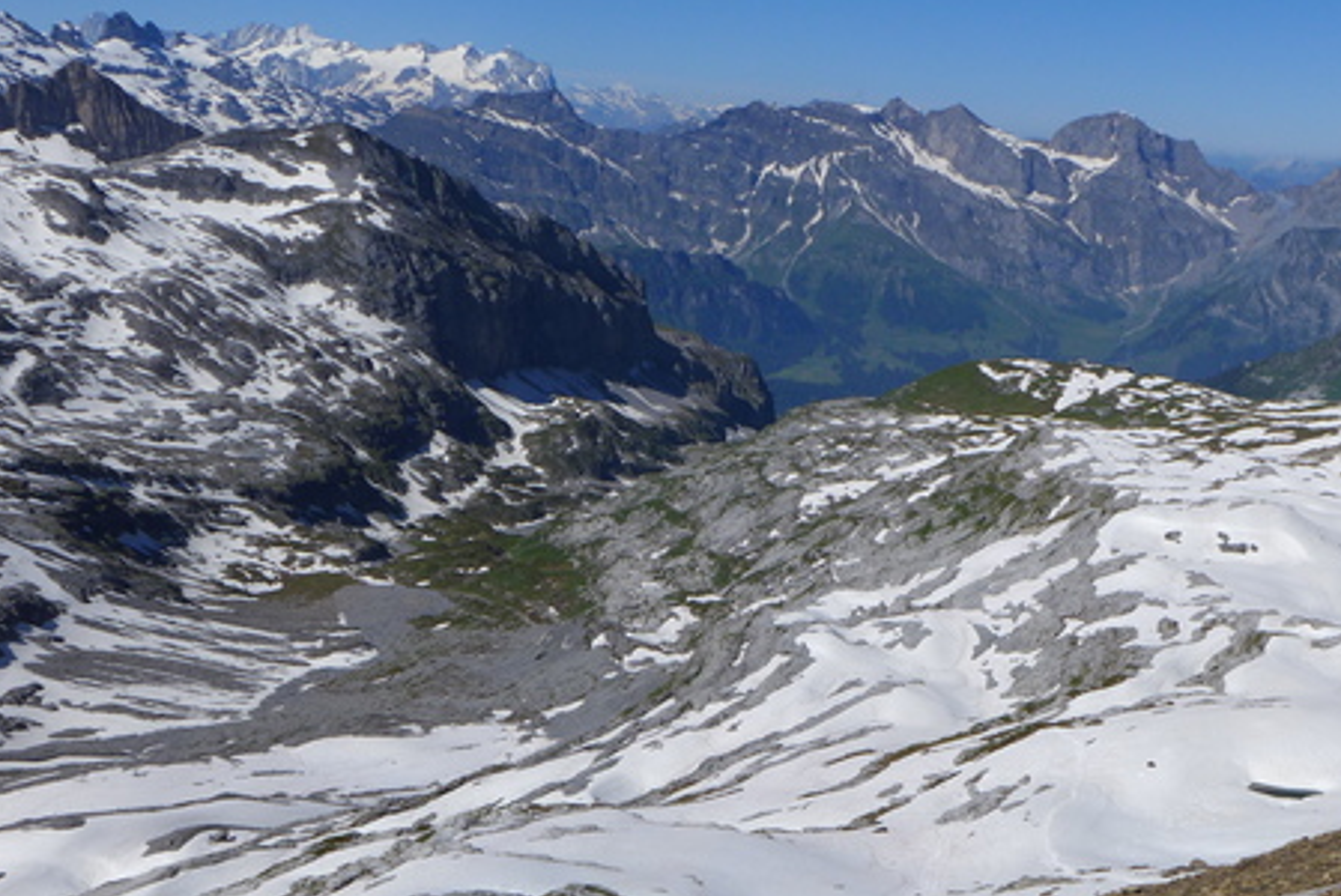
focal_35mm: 48
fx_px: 1789
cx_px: 757
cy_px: 615
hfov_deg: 41.0
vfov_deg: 27.9
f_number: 4.5
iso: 80
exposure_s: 1/1600
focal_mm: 5.9
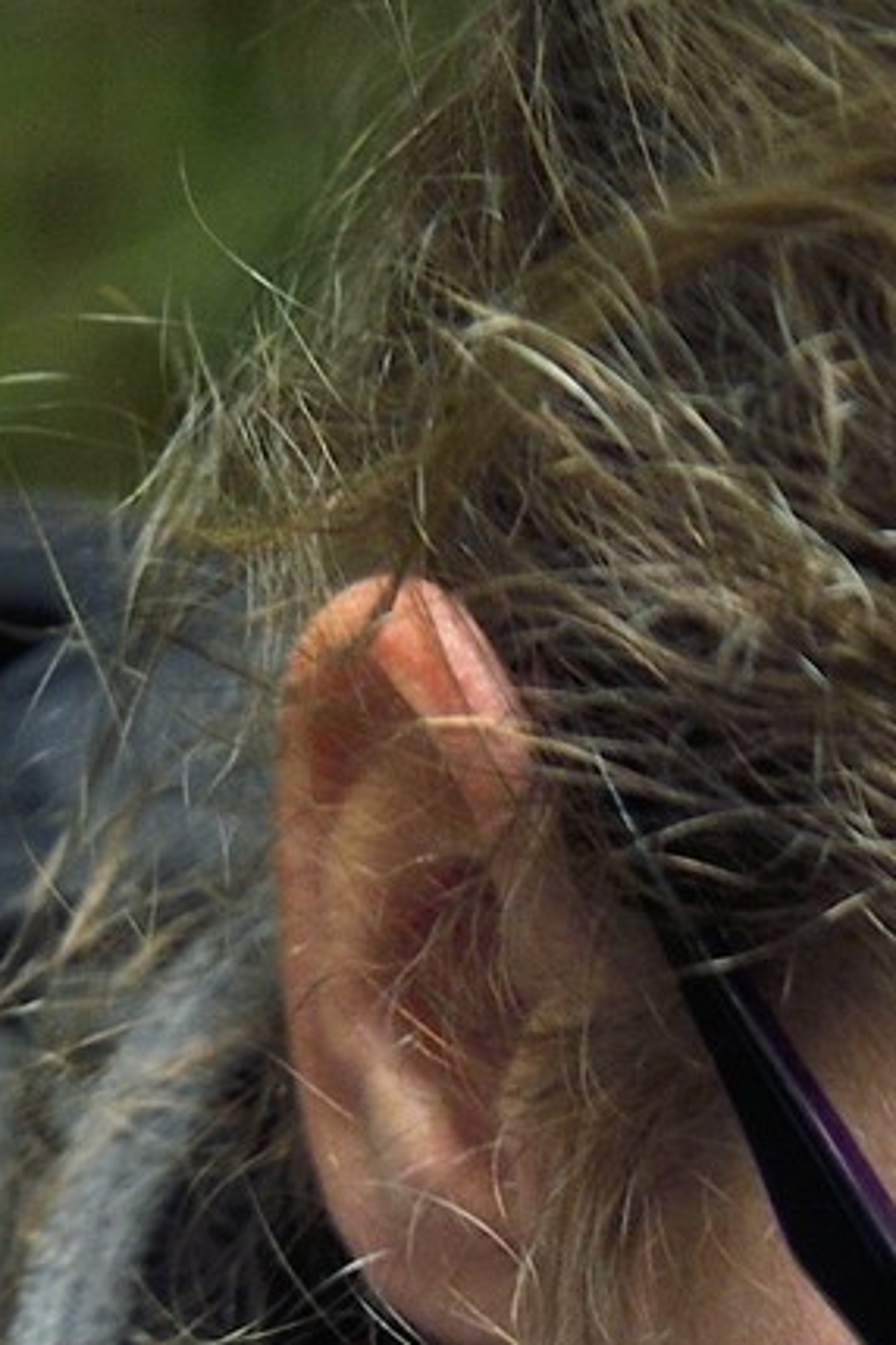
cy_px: 3450
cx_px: 1269
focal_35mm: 213
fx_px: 7951
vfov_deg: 8.6
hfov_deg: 6.4
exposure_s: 1/200
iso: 800
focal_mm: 38
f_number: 3.2
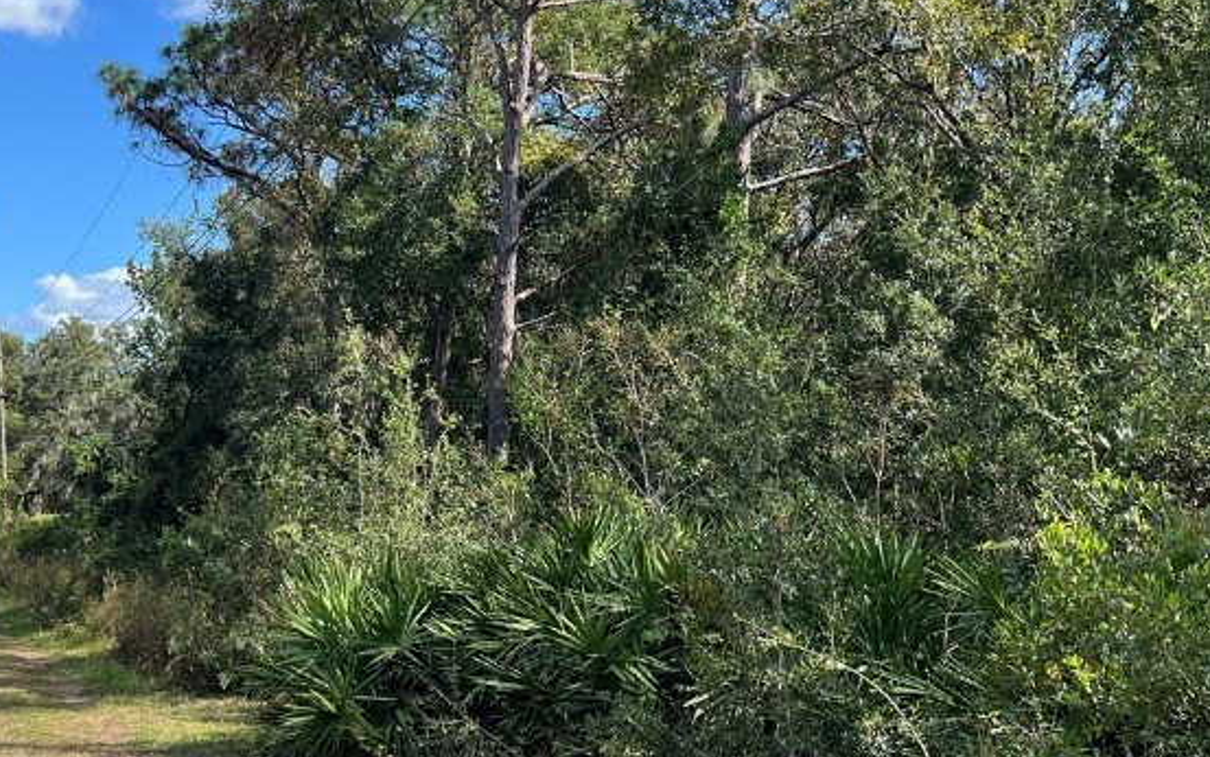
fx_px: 1682
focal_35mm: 51
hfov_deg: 39.5
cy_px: 497
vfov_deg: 25.2
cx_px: 538
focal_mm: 5.7
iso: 50
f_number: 1.5
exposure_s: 1/1669
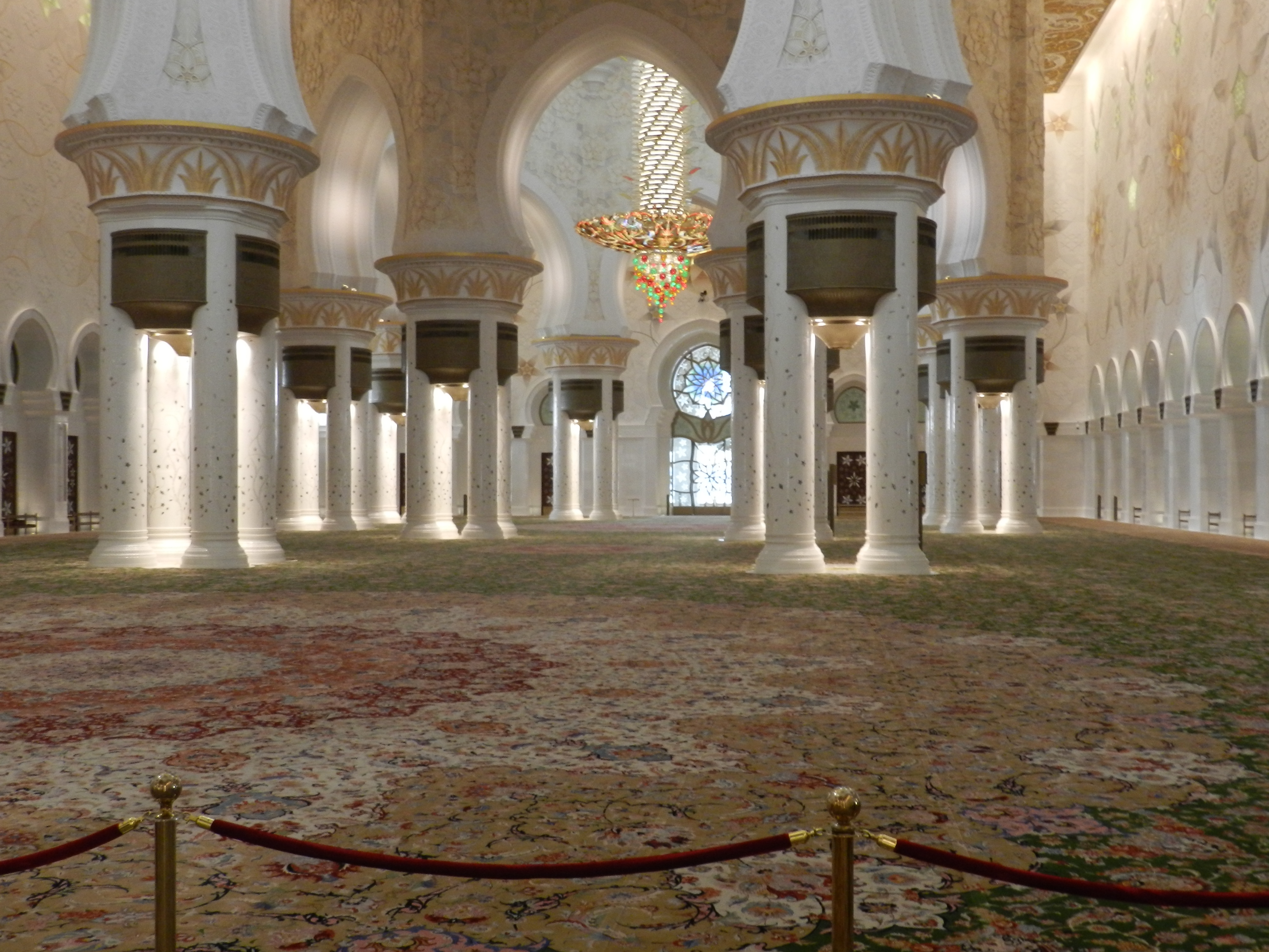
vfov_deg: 37.7
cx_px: 634
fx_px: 1393
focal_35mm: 38
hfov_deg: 49.0
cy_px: 476
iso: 400
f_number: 4
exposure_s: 1/25
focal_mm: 6.7
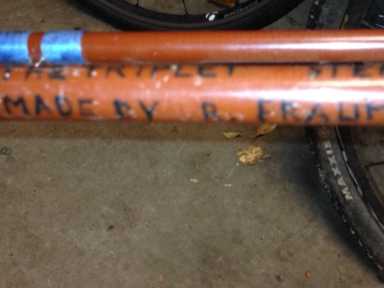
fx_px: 743
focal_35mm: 67
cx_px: 205
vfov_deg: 21.8
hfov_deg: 29.0
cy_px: 89
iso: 100
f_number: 2.4
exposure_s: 1/16
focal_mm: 4.28
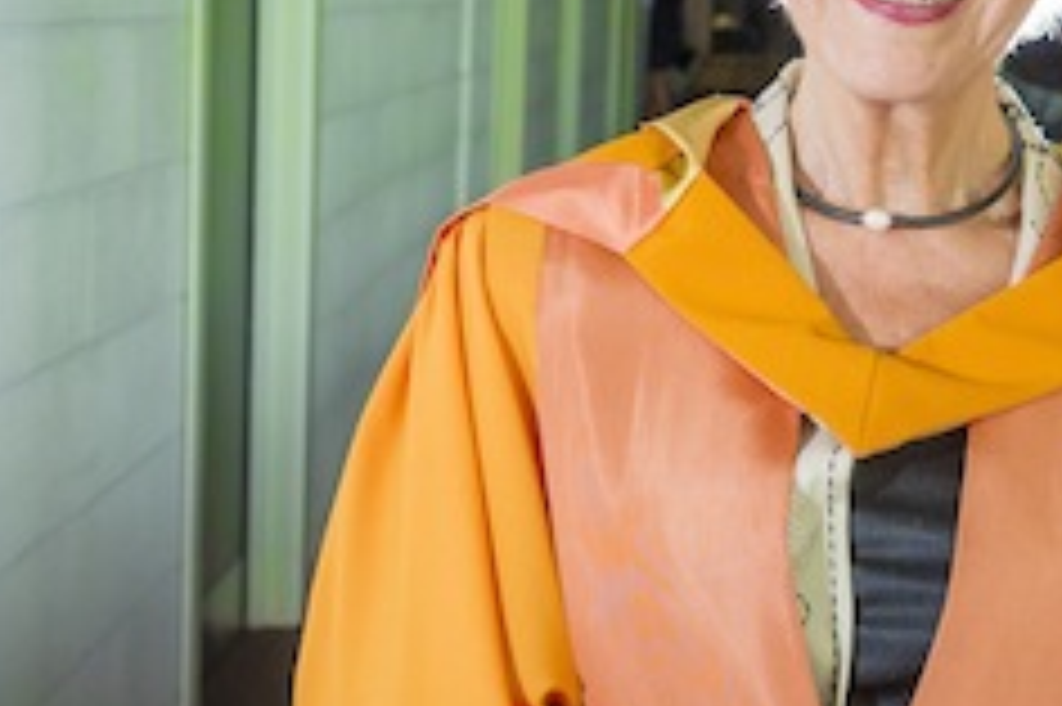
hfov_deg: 23.8
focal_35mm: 83
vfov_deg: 16.4
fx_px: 2447
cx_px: 958
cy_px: 290
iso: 1600
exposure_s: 1/160
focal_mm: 35
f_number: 4
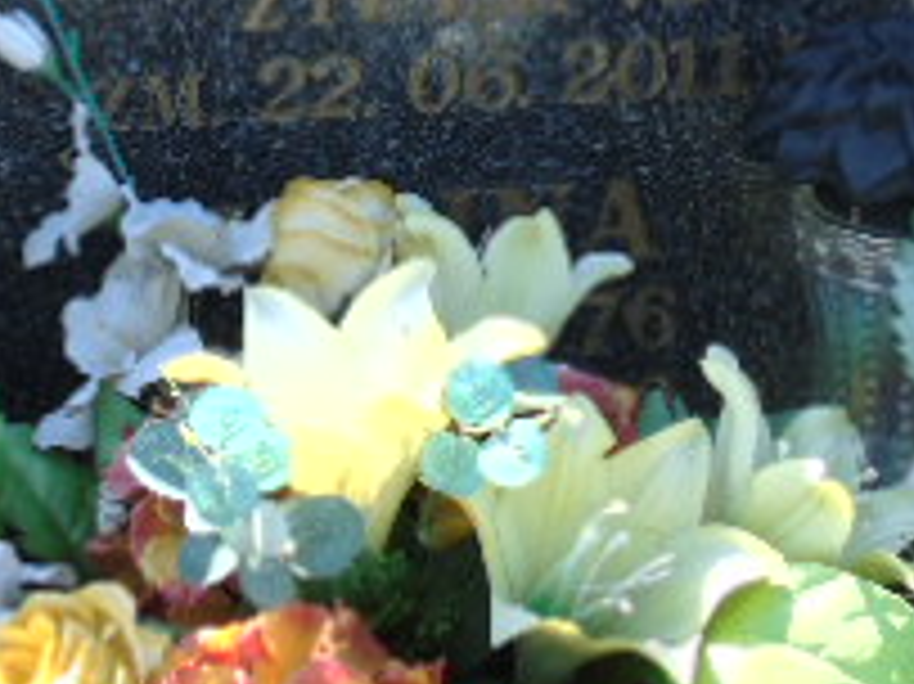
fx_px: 4486
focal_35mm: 170
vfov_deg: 8.6
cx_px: 207
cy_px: -86
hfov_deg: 11.6
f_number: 4.3
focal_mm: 9.6
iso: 80
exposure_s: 1/160
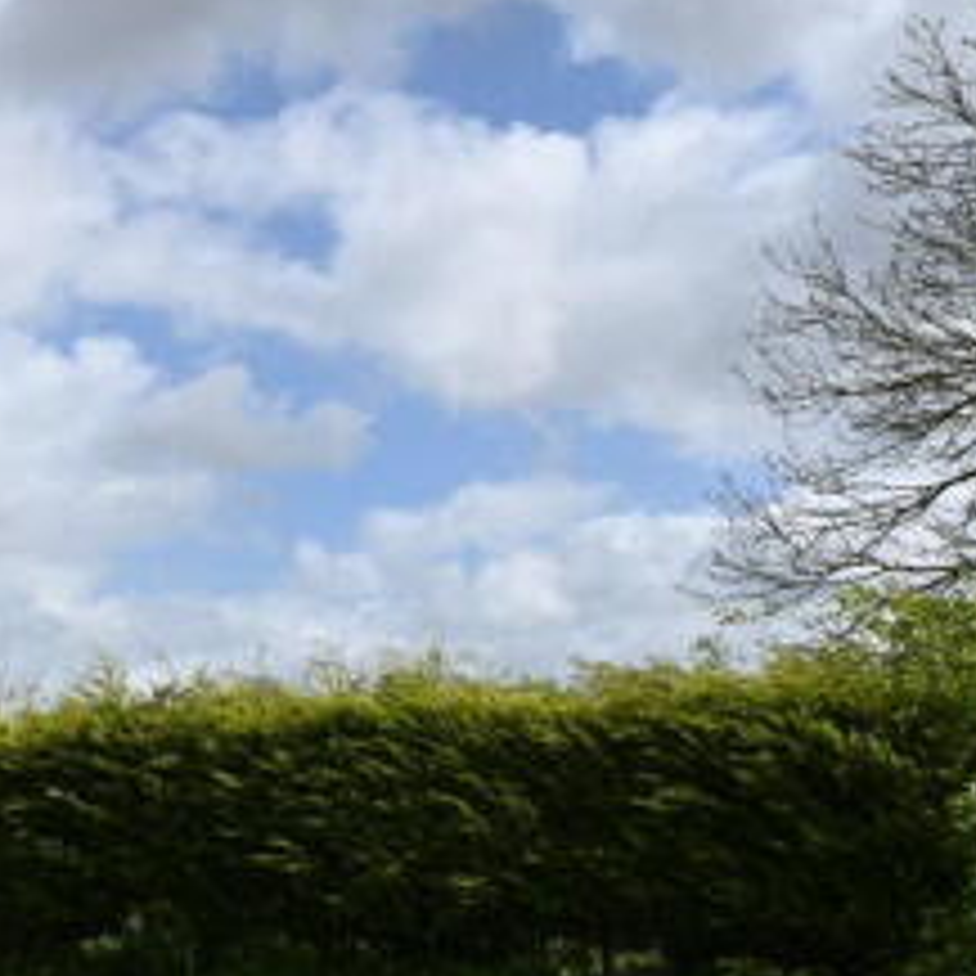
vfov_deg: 30.9
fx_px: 1723
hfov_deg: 25.9
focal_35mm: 54
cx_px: -369
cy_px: 778
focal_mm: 21
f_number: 11
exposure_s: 1/500
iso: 400
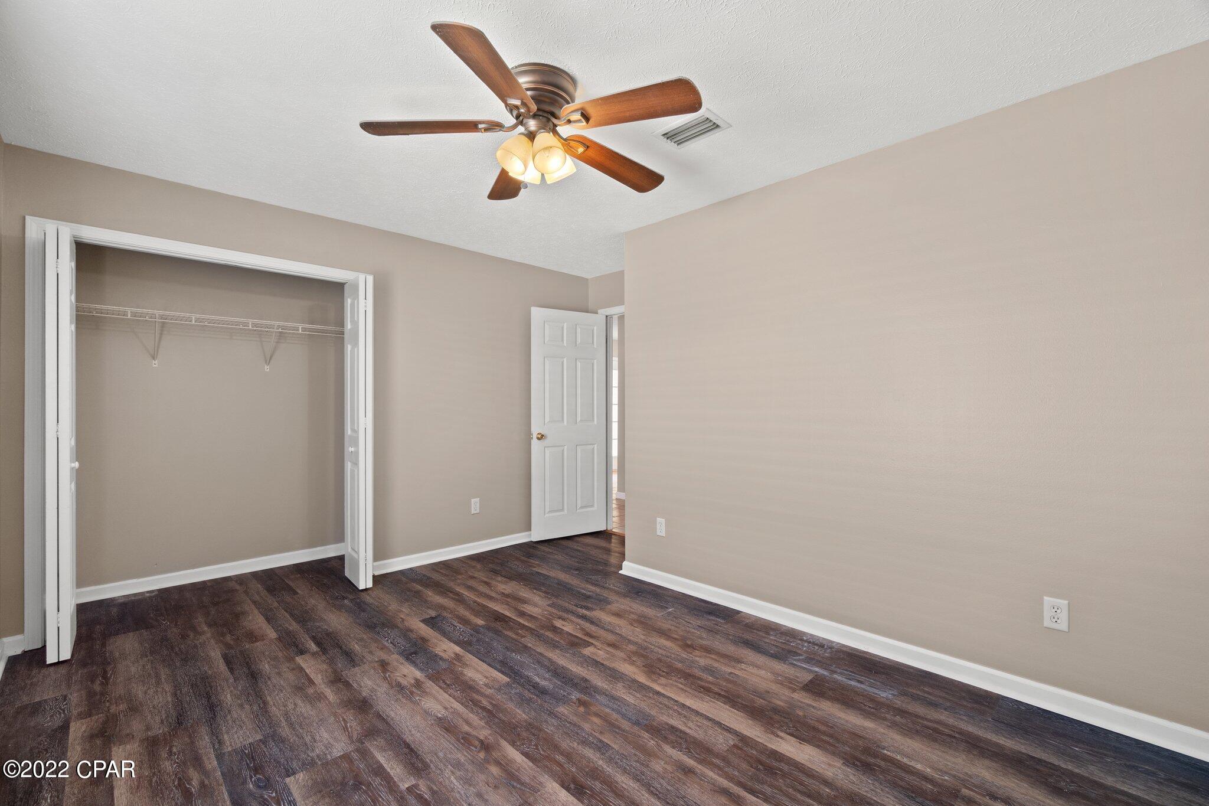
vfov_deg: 77.3
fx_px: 504
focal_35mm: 15
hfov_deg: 100.4
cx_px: 604
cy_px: 403
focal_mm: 10
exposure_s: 3.2
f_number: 8
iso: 400
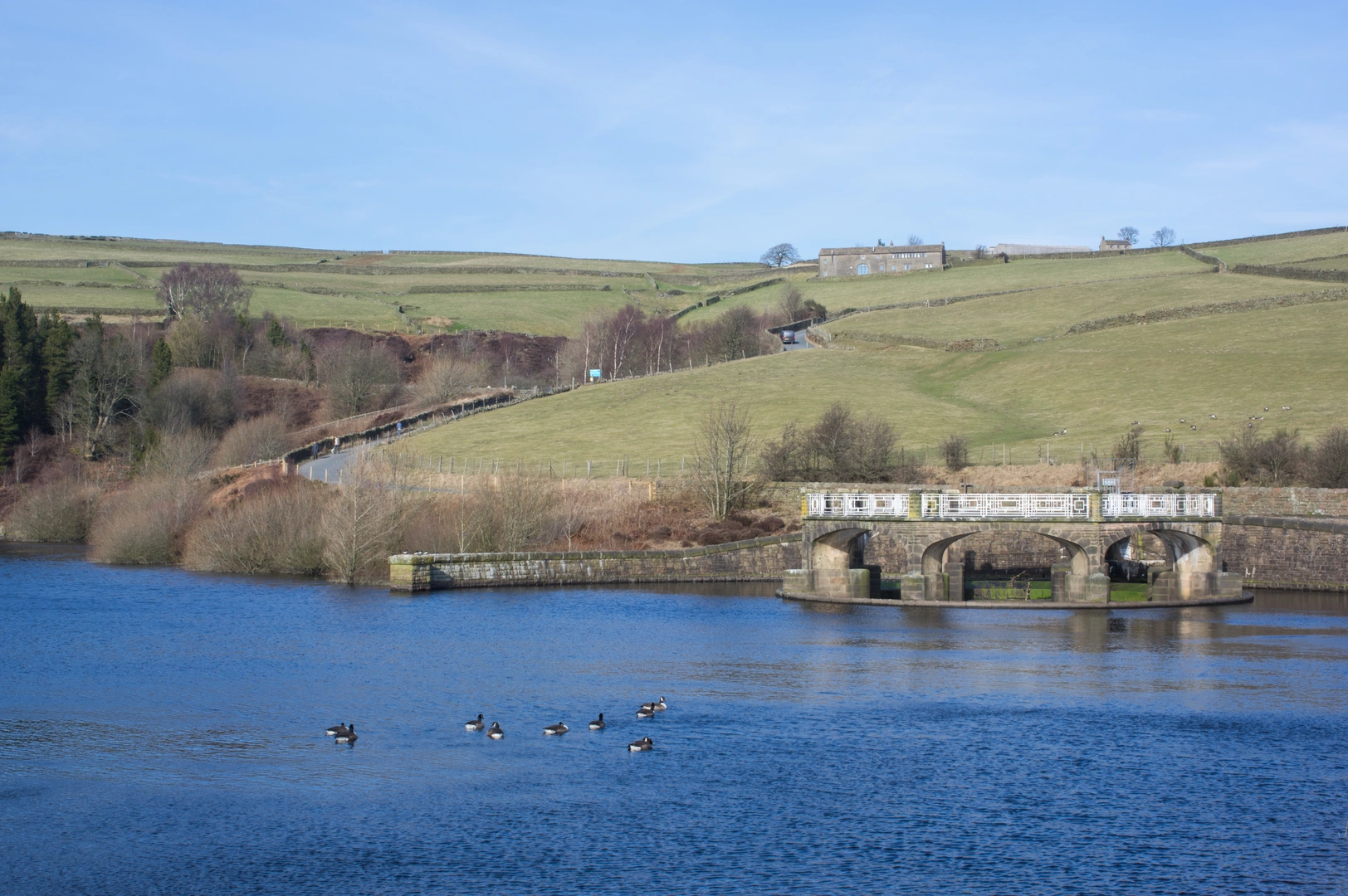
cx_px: 674
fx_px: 1945
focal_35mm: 52
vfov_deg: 25.9
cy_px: 448
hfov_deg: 38.2
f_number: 13
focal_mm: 35
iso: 100
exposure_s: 1/100
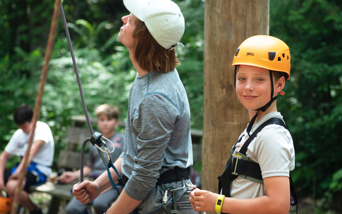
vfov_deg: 5.4
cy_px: 104
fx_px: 2283
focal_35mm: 245
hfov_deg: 8.6
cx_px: 180
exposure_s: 1/200
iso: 110
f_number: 4.8
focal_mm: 130
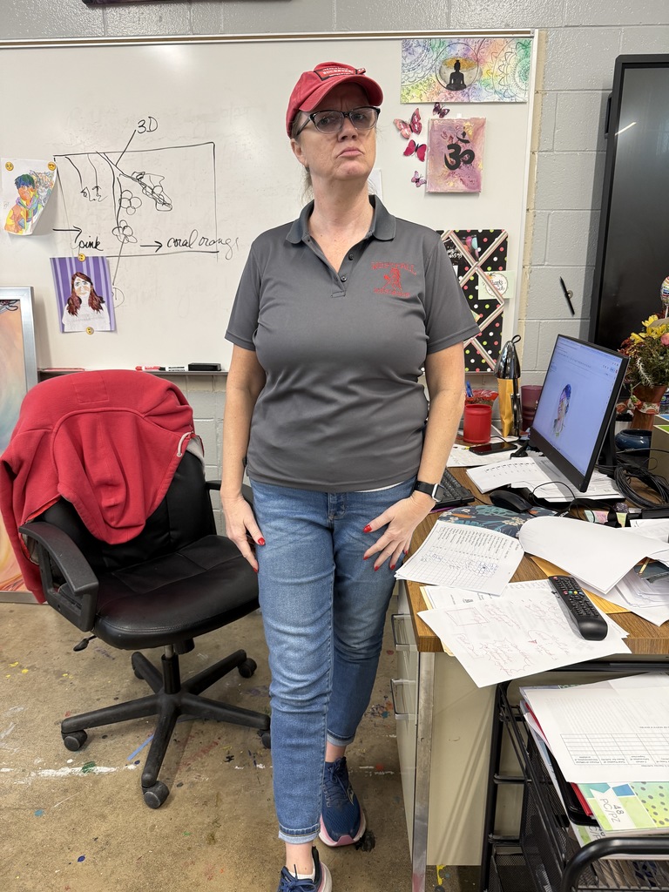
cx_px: 334
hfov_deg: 56.8
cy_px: 446
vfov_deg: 71.6
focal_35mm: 24
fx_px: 618
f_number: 1.78
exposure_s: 1/60
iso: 200
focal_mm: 6.76
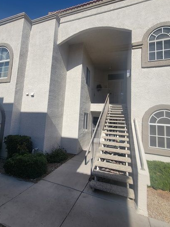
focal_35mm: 16
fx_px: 105
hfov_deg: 78.0
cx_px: 80
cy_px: 107
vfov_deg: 94.4
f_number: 2.2
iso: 50
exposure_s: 1/2246
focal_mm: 2.2
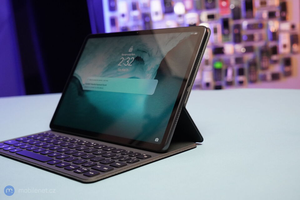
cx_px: 150
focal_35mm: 53
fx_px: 442
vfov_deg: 25.5
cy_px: 100
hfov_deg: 37.5
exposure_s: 1/160
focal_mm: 53
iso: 8000
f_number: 7.1
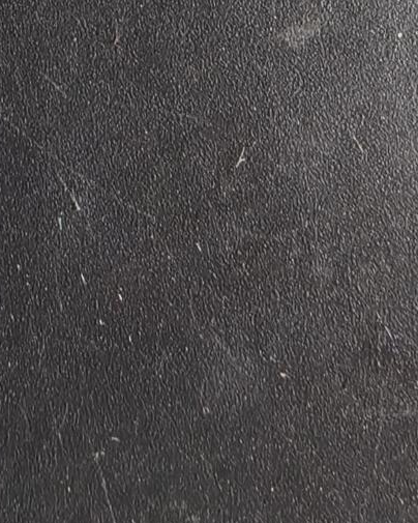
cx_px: -125
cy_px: -395
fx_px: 1237
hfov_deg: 17.9
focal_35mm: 80
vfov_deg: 18.9
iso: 250
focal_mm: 2.32
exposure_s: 1/50
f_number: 2
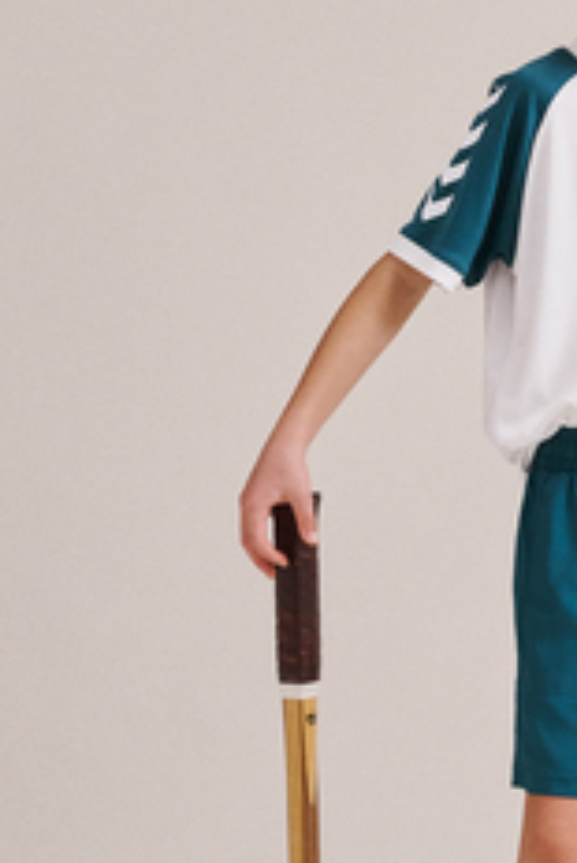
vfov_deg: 13.6
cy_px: 617
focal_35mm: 151
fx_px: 3625
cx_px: 798
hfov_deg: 8.9
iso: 1000
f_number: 5.6
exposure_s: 1/250
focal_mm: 54
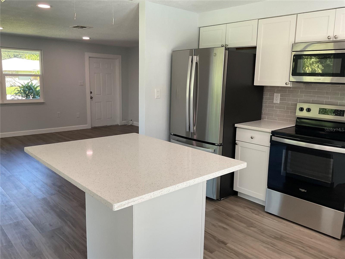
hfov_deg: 61.7
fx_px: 289
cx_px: 172
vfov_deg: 48.2
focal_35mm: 29
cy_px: 130
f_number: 1.8
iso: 64
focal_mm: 3
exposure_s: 1/120
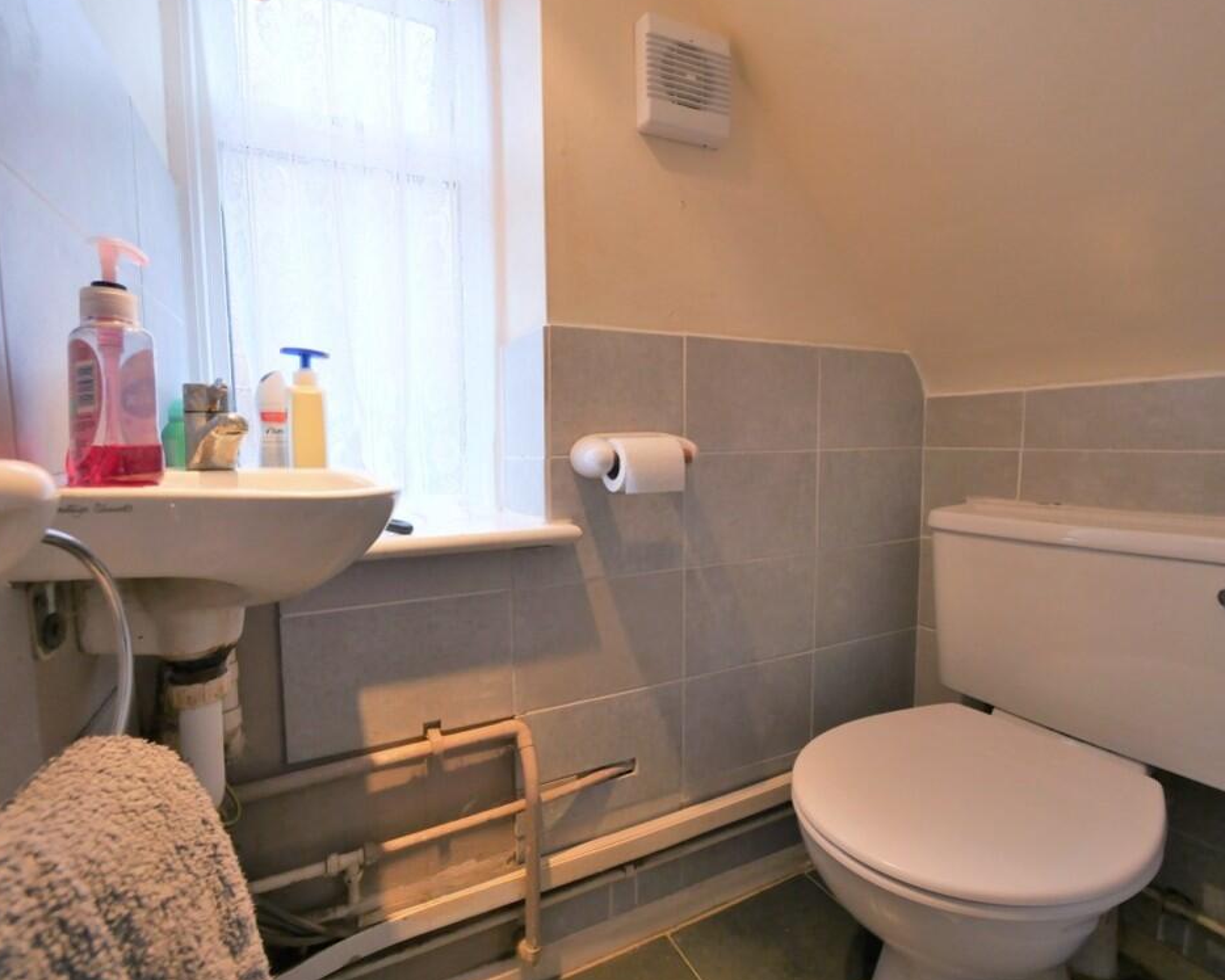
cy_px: 485
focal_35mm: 15
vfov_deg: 84.1
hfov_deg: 96.7
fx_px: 544
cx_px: 574
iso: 500
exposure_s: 1/60
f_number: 4
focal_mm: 7
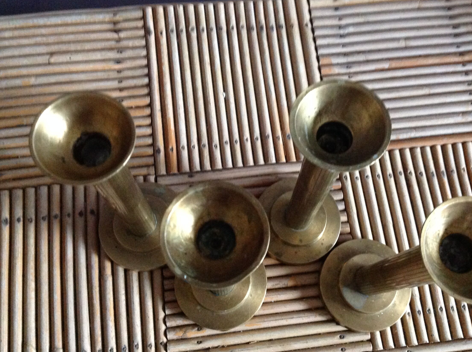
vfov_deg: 35.0
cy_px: 171
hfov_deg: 45.8
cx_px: 263
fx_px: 558
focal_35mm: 41
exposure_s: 1/15
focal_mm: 4.28
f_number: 2.4
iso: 500
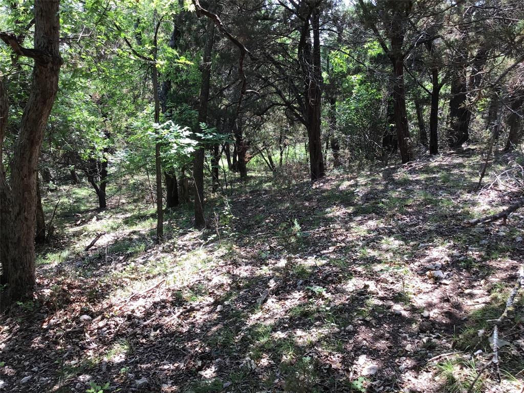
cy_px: 196
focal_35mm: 31
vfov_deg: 45.4
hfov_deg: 58.4
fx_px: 469
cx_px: 262
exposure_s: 1/120
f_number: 2.4
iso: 32
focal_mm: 3.3
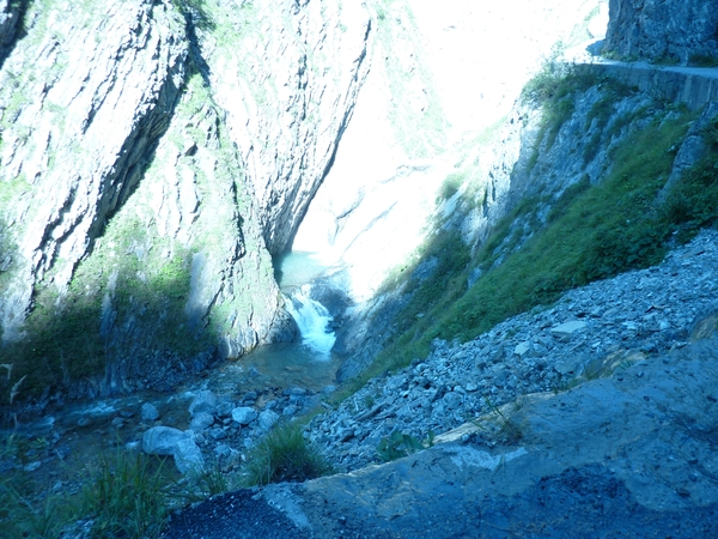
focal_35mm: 25
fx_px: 519
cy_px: 270
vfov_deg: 54.9
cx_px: 359
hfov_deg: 69.4
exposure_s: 1/100
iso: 80
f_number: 3.5
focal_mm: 4.1
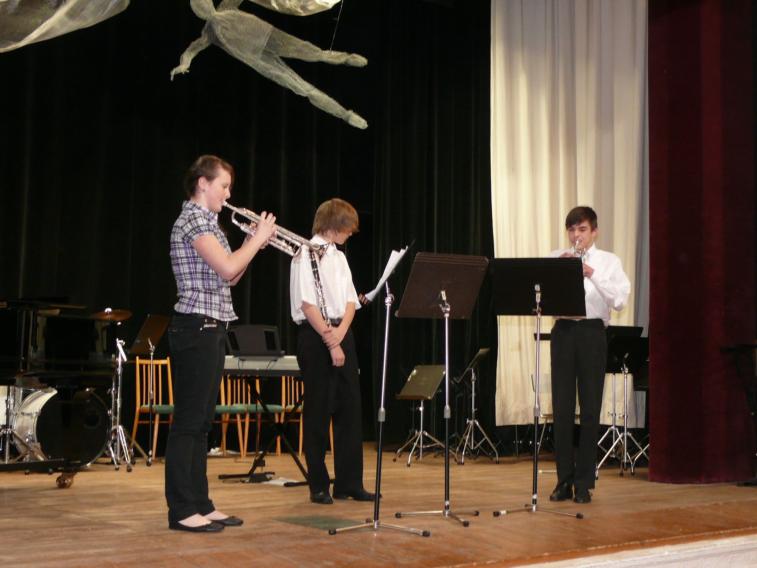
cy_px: 284
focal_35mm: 51
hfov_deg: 37.5
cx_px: 378
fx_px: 1115
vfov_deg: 28.6
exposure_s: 1/30
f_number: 3.2
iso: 200
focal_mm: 9.4
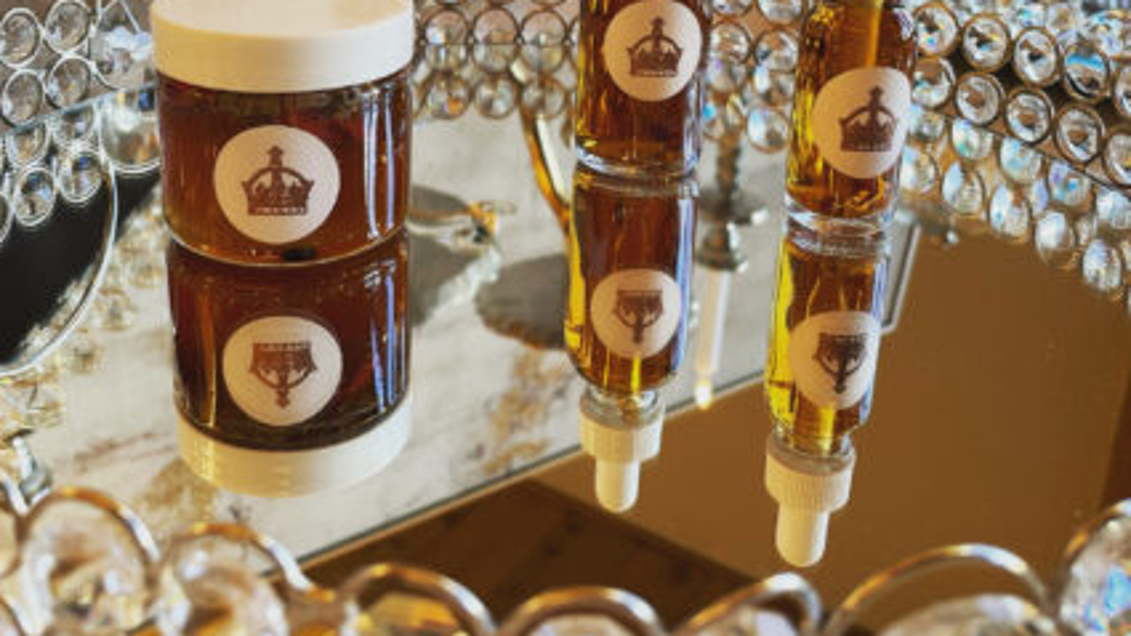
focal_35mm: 40
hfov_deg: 50.4
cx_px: 503
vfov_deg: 28.8
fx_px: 1200
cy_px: 96
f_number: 1.6
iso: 80
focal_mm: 4.2
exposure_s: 1/121
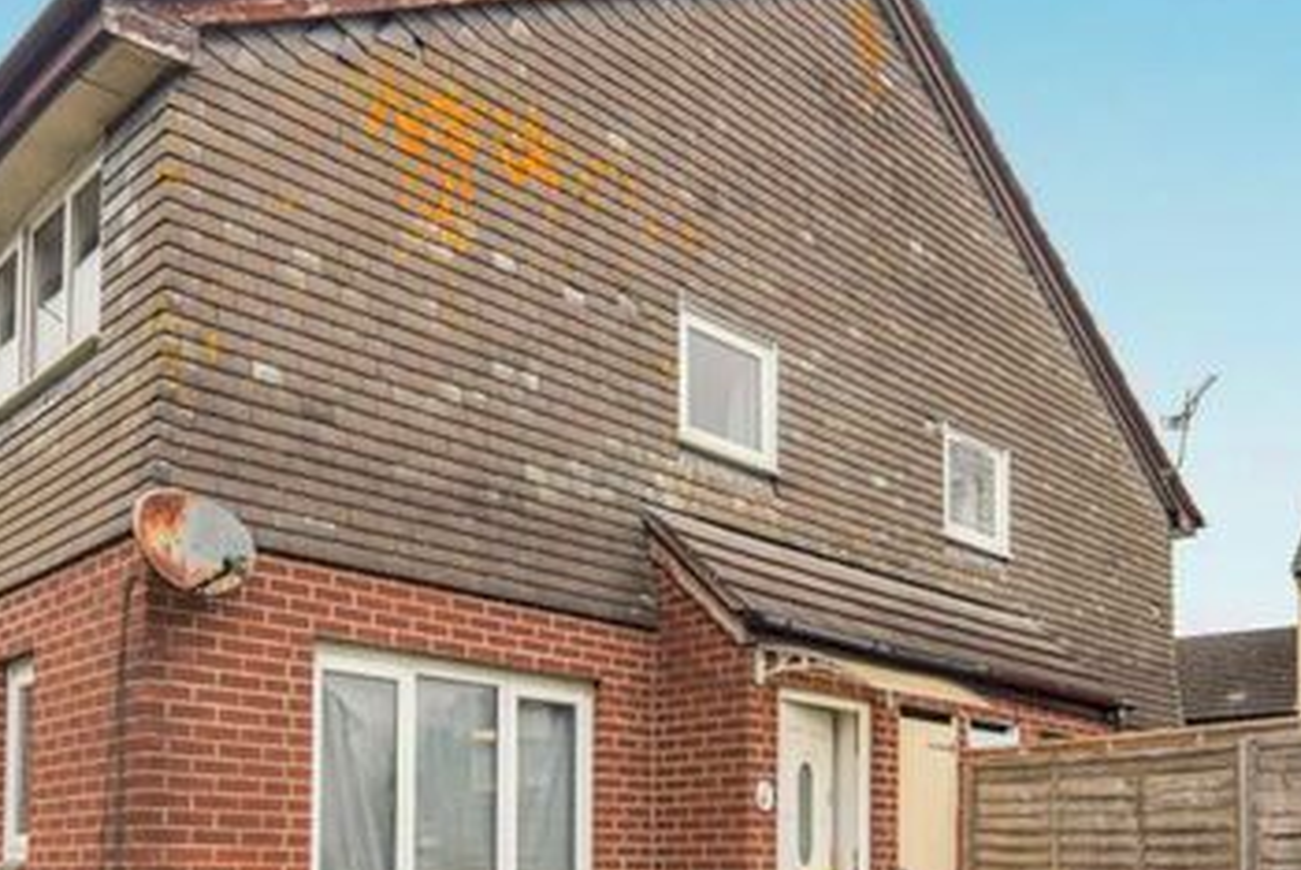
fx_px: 1194
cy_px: 485
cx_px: 684
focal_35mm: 33
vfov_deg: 40.0
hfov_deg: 57.2
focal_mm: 11
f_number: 5.6
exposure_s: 1/125
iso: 220
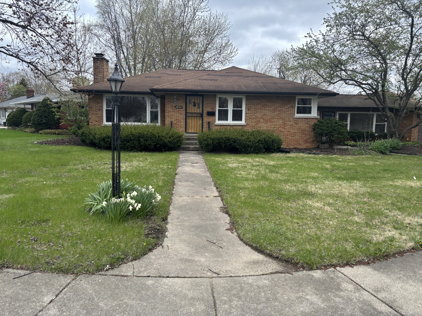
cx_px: 211
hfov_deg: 67.3
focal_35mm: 26
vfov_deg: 53.1
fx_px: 317
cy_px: 158
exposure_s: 1/1139
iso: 50
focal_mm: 5.96
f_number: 1.6
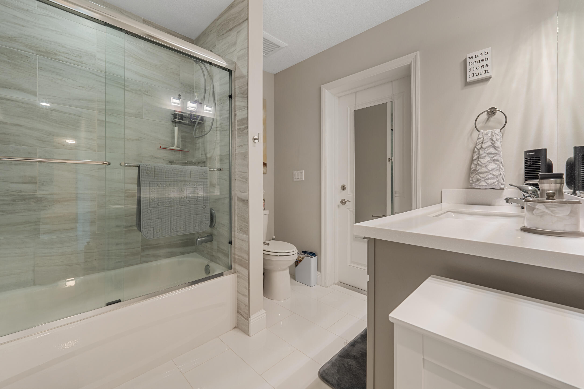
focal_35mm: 14
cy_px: 194
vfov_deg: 81.2
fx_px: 227
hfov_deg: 104.3
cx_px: 292
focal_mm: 14
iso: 250
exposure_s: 1/1.67
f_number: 9
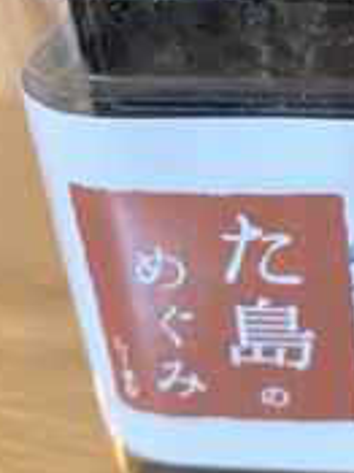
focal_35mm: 64
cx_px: 386
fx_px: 874
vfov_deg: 29.9
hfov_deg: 21.7
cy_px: 132
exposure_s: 1/30
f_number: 1.8
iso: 640
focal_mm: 3.99
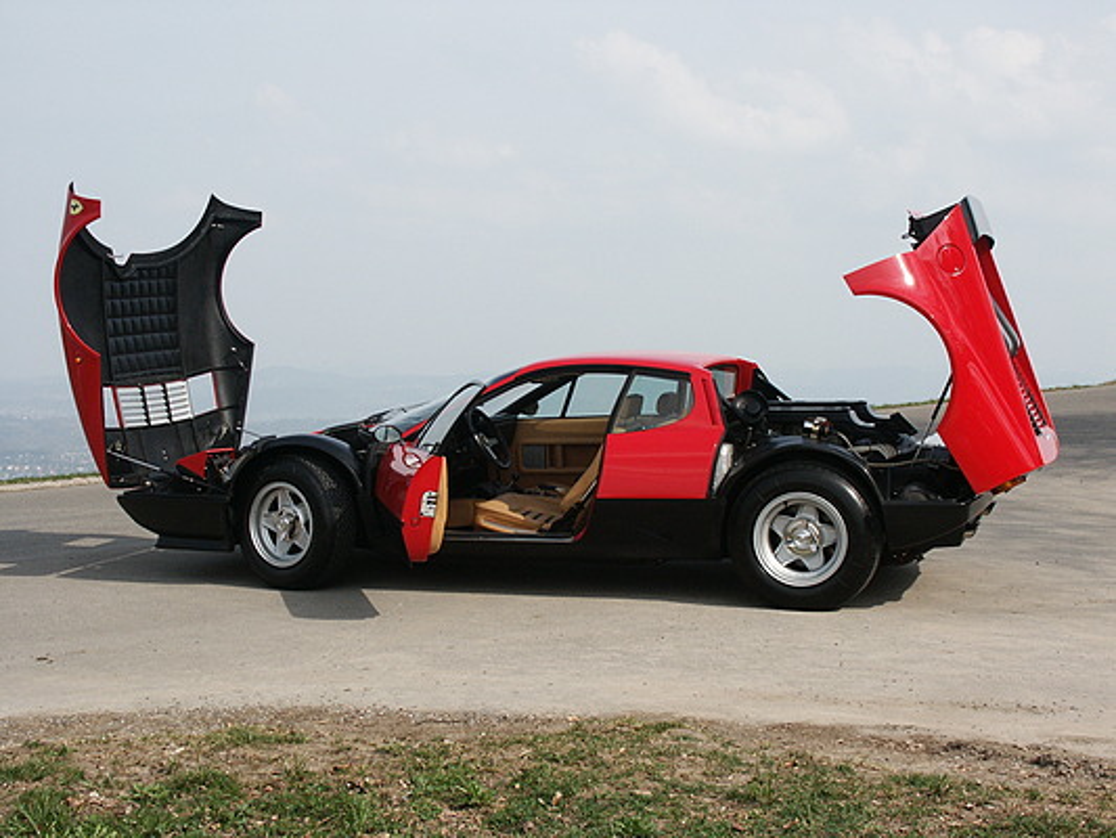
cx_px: 558
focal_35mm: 63
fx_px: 2032
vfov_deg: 23.3
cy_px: 419
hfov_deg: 30.7
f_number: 8
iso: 100
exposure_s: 1/350
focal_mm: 15.57
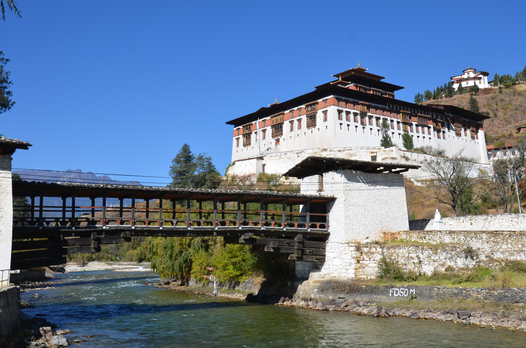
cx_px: 263
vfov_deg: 31.7
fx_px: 612
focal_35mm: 42
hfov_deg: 46.5
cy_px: 174
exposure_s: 1/250
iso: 100
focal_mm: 28
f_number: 8
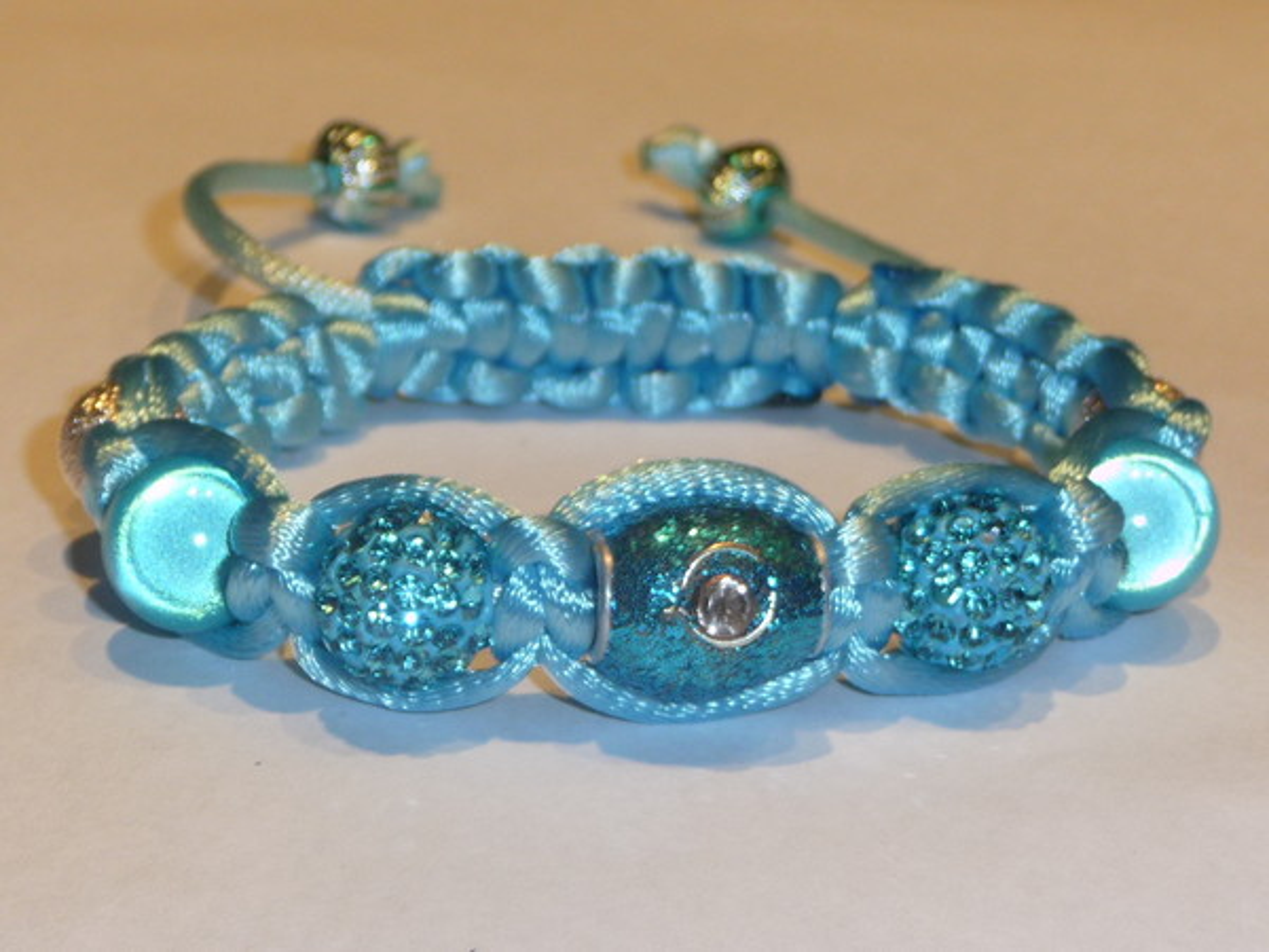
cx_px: 634
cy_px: 476
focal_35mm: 129
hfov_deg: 15.3
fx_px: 4729
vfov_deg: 11.5
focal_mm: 13.1
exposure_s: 1/40
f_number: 4.6
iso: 100
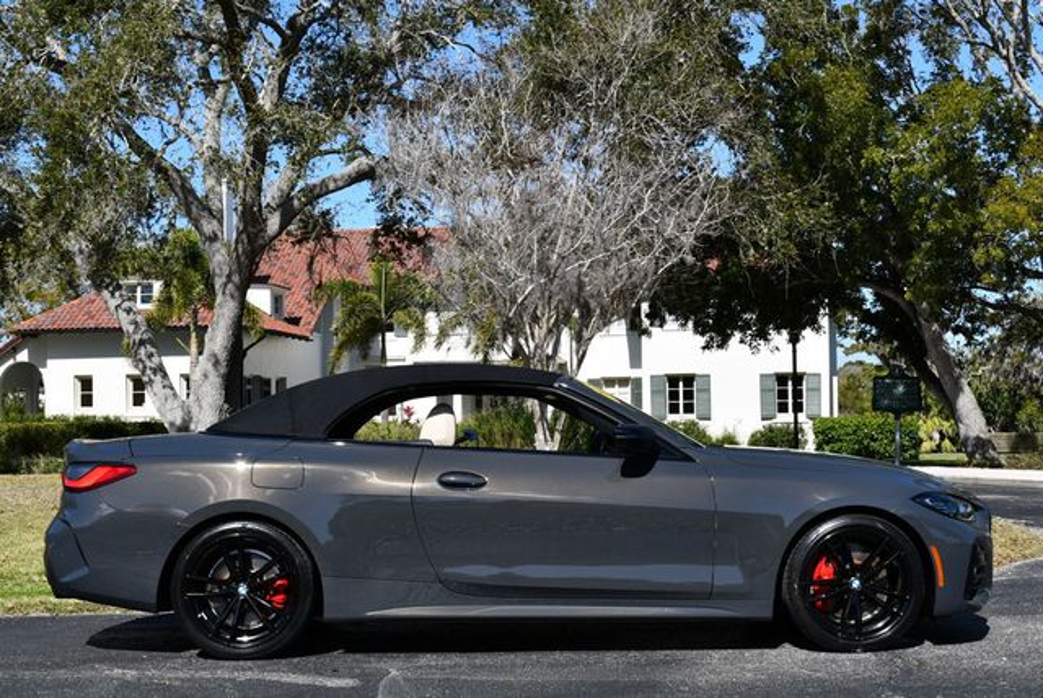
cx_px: 522
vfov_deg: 26.0
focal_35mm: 52
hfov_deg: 38.2
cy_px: 349
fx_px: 1508
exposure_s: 1/250
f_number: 8
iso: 100
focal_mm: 26
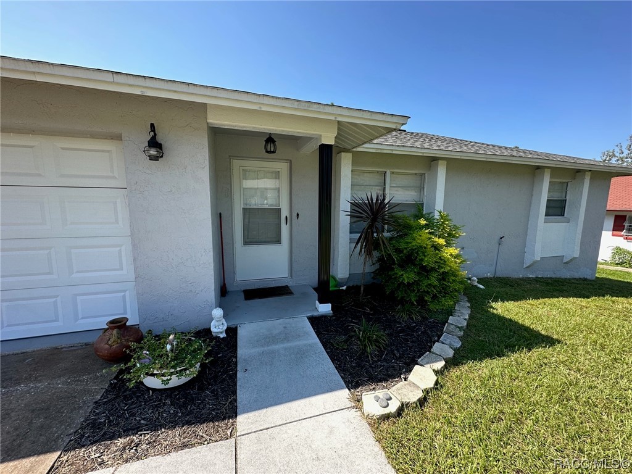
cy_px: 237
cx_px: 316
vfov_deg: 85.7
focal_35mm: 14
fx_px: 256
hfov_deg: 102.1
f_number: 2.2
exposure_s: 1/409
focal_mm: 2.22
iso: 40
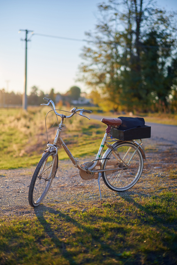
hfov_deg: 27.0
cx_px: 88
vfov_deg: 39.6
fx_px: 369
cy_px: 132
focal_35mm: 50
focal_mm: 50
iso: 200
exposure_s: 1/5000
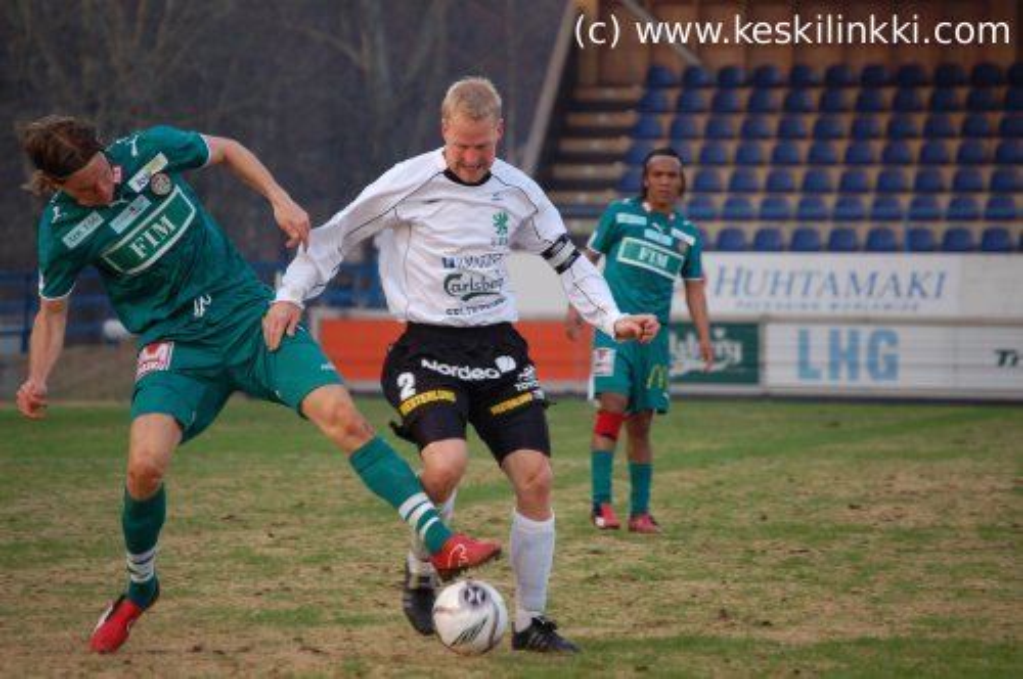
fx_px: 8514
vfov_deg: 4.6
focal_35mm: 300
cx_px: 512
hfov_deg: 6.9
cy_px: 340
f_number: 5.6
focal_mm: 200
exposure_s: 1/320
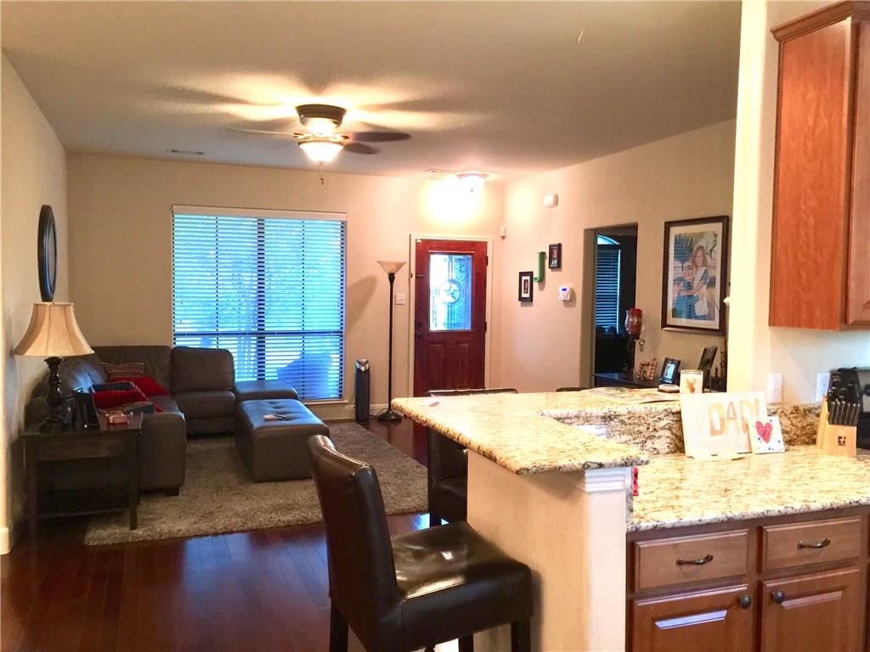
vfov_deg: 48.2
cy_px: 326
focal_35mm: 29
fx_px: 729
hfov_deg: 61.7
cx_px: 435
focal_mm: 4.15
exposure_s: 1/15
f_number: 2.2
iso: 100
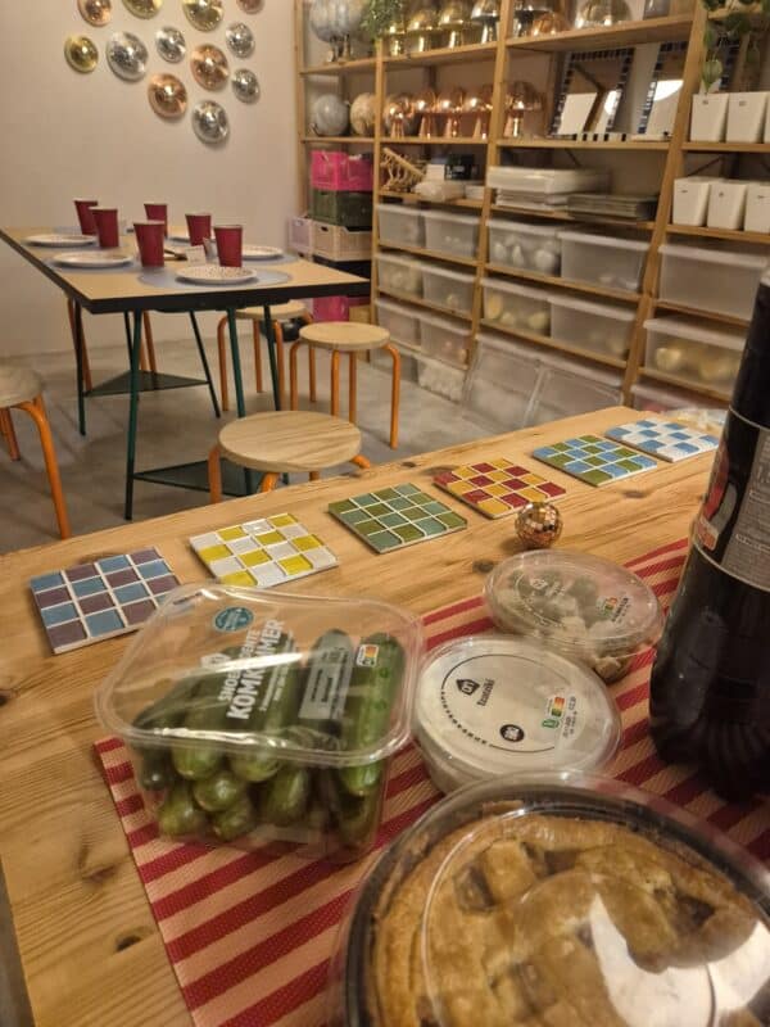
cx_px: 385
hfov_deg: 58.9
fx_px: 682
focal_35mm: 23
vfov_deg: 73.9
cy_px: 514
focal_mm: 5.4
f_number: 1.8
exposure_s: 1/100
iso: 1000
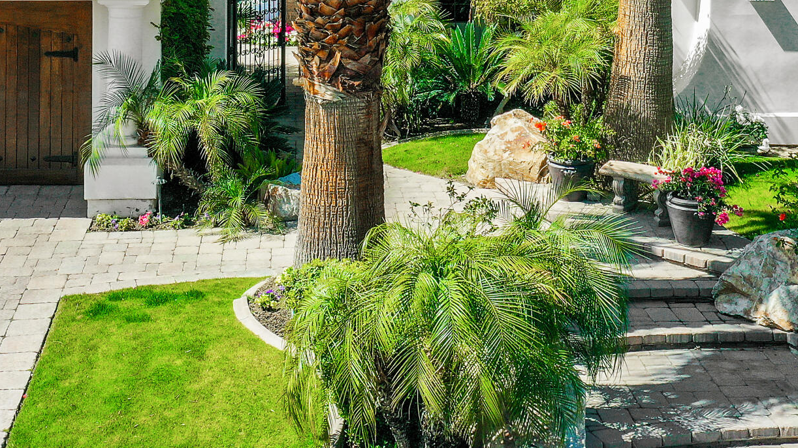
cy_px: -149
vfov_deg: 15.8
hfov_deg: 29.3
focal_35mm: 72
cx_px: 324
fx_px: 1523
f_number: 5.6
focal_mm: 10.26
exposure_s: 1/500
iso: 100
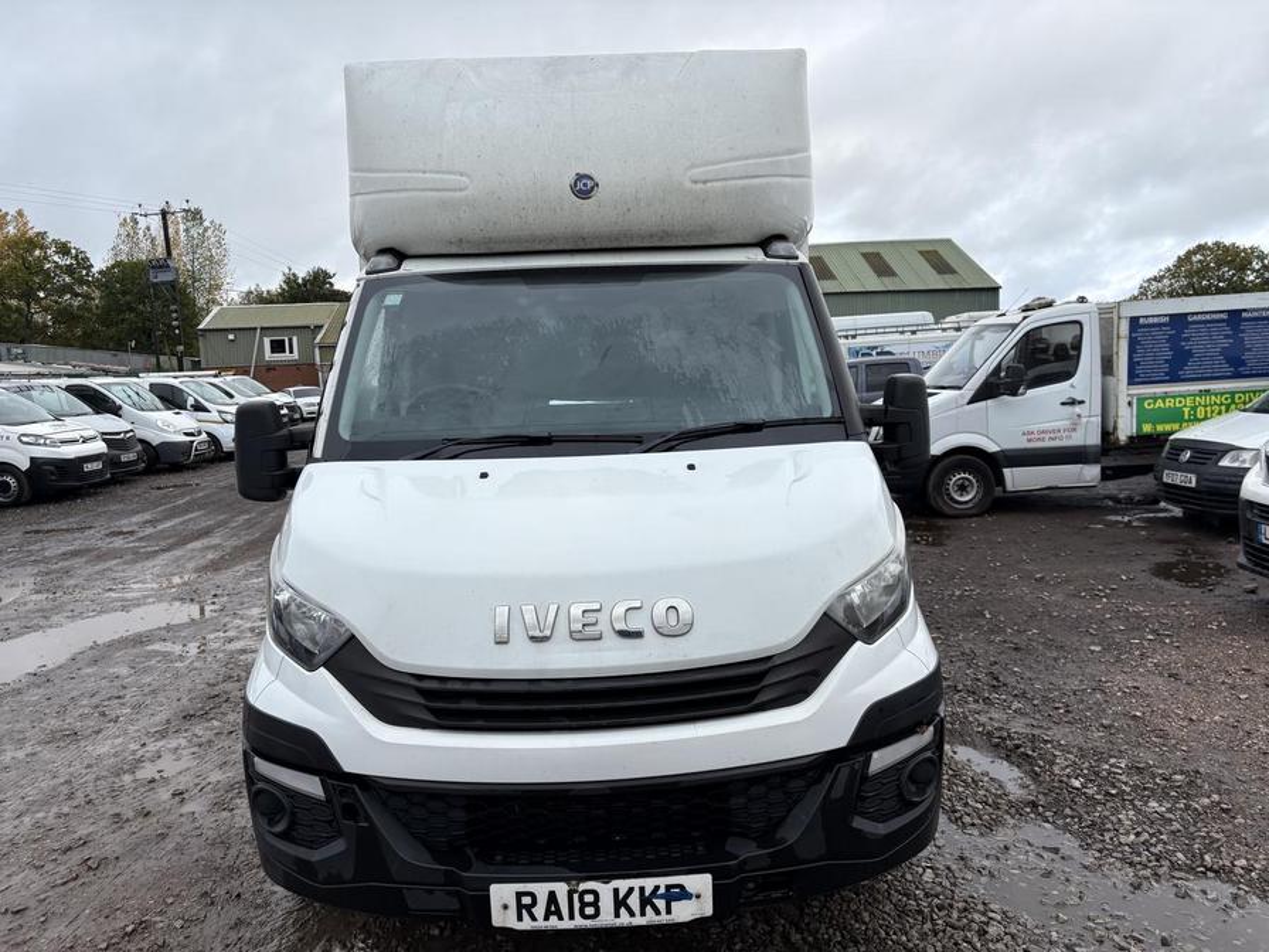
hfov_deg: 67.3
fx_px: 953
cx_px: 634
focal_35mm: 26
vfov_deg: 53.1
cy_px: 476
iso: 50
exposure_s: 1/1135
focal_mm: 5.96
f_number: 1.6
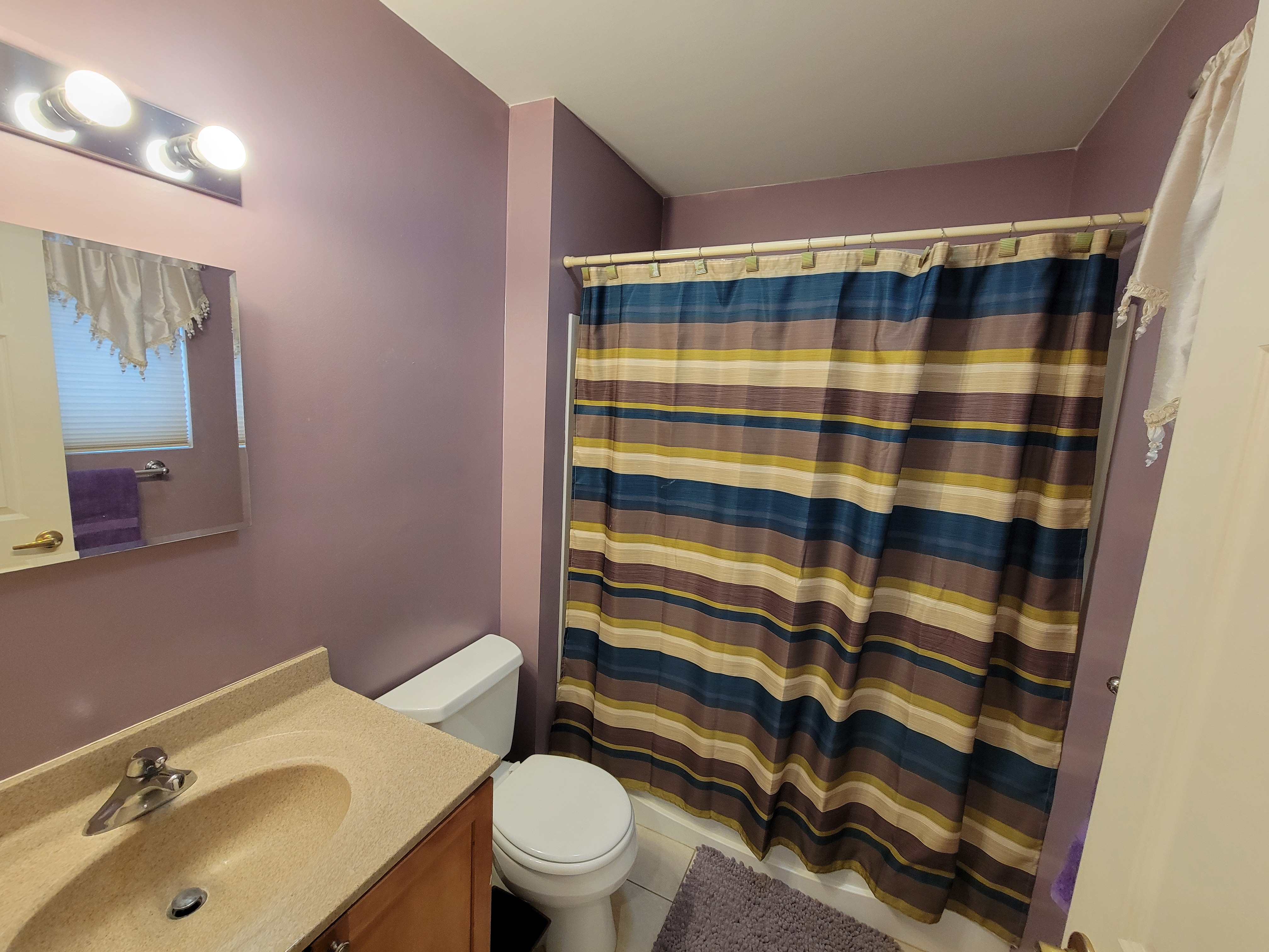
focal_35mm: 13
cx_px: 634
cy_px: 476
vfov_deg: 89.9
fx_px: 477
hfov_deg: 106.2
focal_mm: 2.2
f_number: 2.2
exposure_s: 1/60
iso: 250
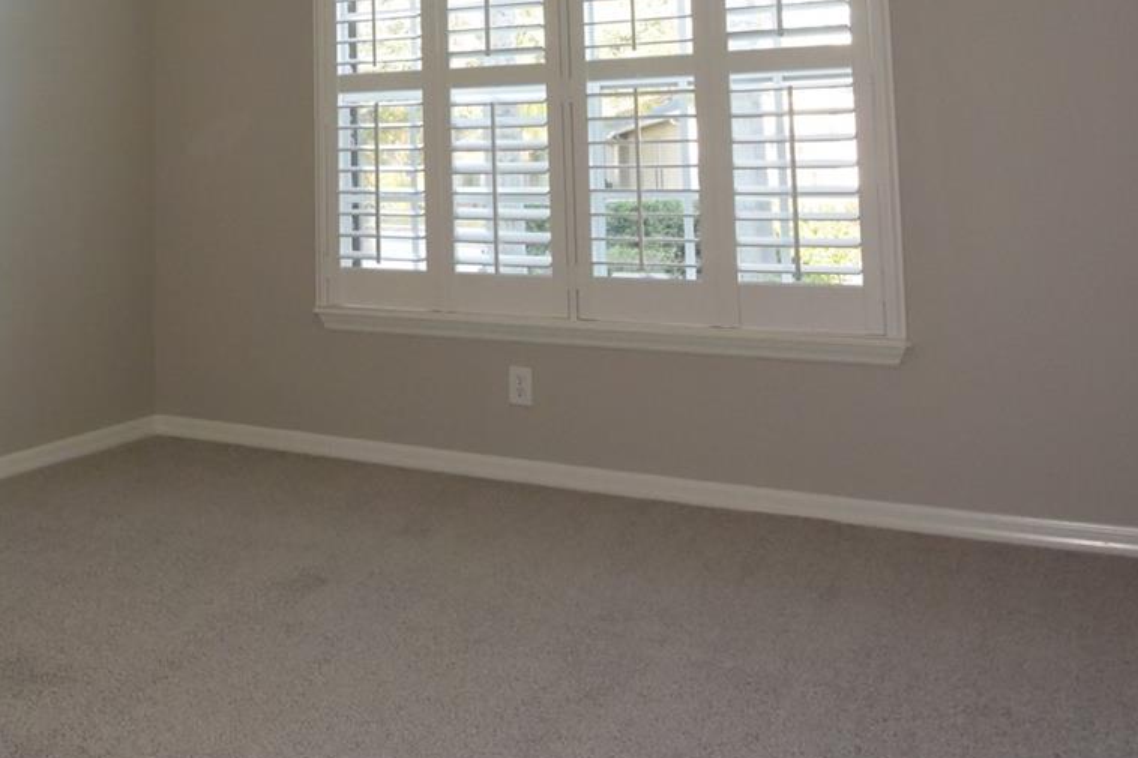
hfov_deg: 47.5
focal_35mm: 38
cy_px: 42
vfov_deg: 32.8
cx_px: 204
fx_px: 1201
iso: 800
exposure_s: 1/125
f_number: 3.5
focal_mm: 6.7
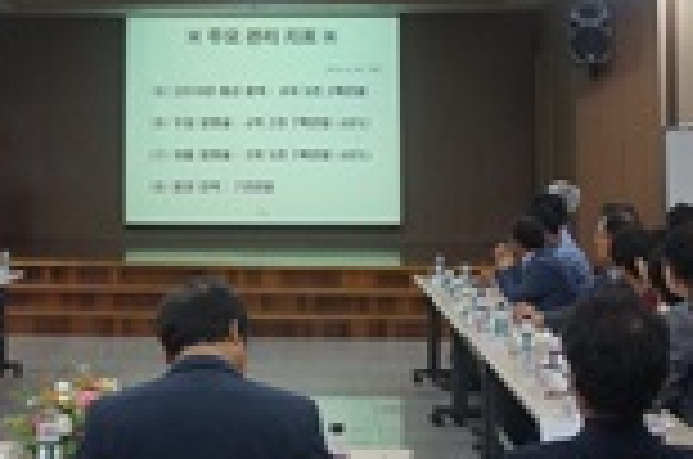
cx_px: 135
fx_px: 1633
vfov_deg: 15.8
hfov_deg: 23.6
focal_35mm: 85
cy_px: 56
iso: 800
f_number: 4
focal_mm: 16
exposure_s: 1/160
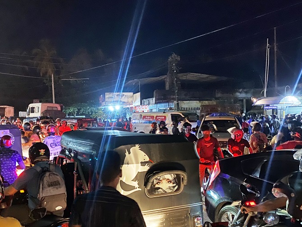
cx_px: 102
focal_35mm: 39
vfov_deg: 36.7
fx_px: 340
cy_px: 134
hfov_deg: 47.2
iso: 800
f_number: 1.8
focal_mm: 4.25
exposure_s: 1/17
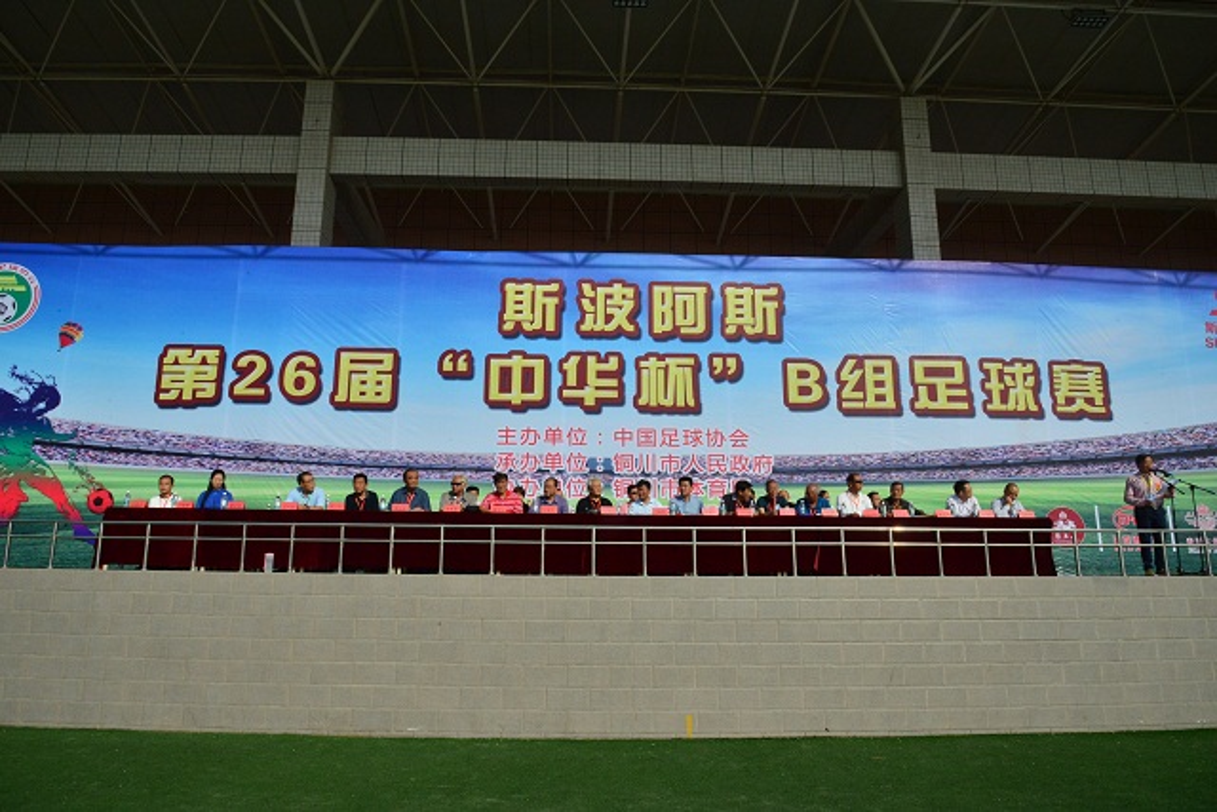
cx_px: 608
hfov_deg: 73.7
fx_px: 811
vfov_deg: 53.2
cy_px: 406
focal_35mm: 24
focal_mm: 24
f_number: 22
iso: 1600
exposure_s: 1/1250
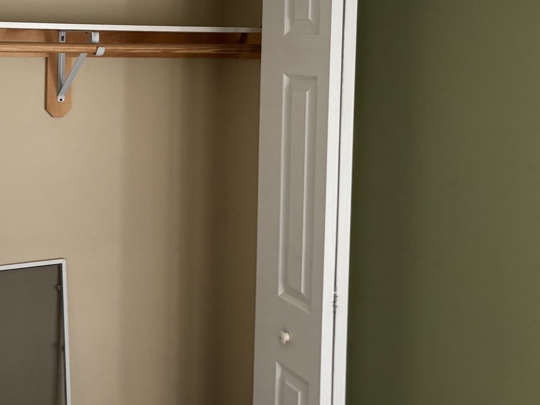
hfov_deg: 38.4
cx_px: 119
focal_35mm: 48
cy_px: 70
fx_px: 749
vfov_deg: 29.5
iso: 250
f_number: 1.6
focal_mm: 5.96
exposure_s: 1/60
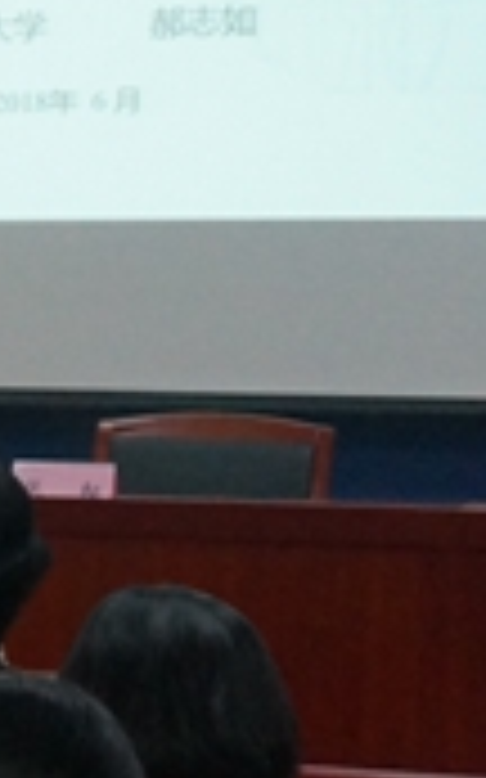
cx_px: -801
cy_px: 427
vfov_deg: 11.9
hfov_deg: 6.9
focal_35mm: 176
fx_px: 3740
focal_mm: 25
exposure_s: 1/160
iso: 2000
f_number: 4.5
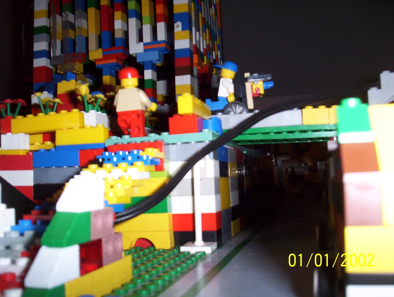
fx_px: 445
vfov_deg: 37.0
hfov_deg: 47.8
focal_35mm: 39
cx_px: 197
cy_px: 148
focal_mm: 6
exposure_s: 1/30
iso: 140
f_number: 4.5
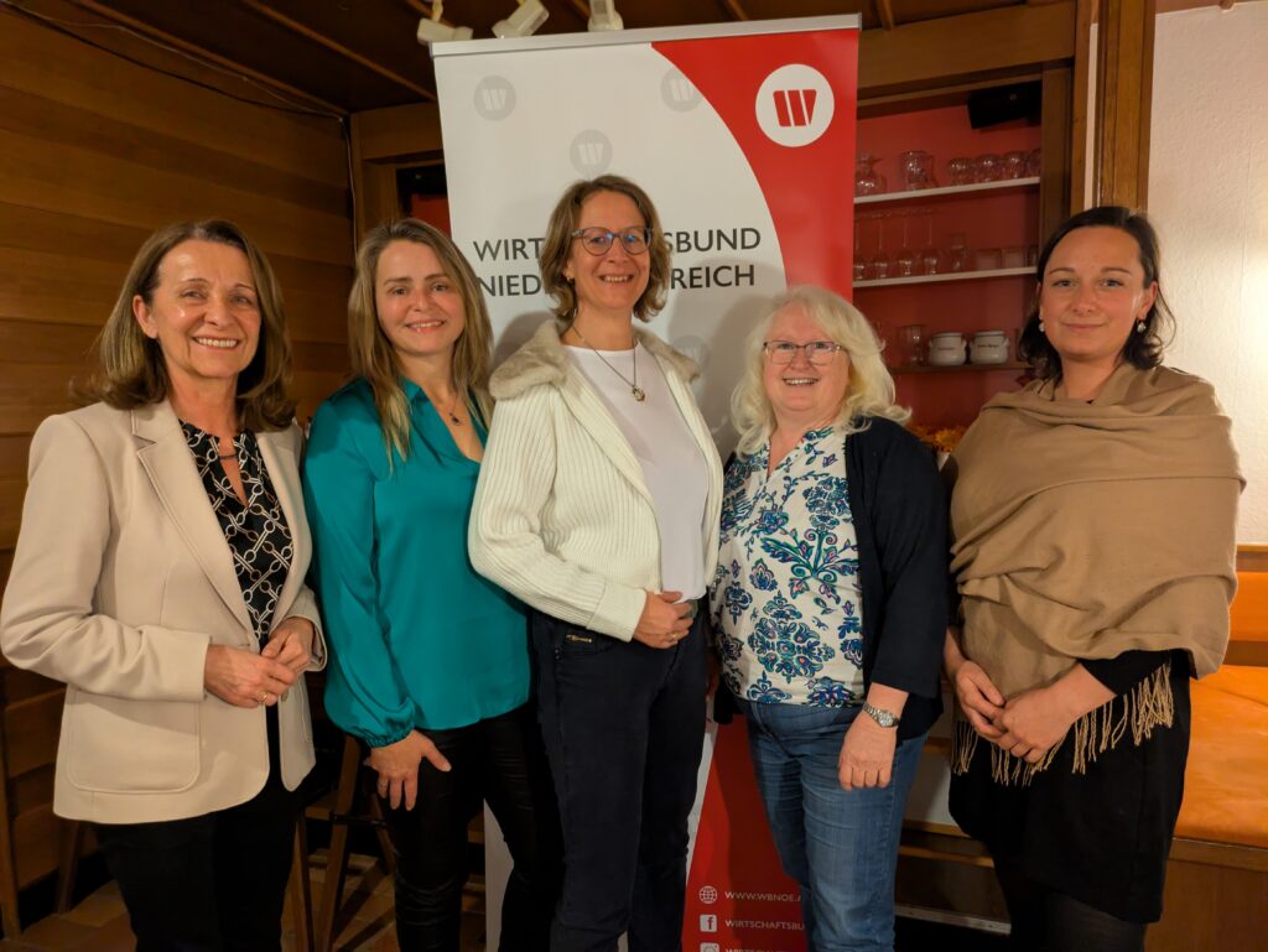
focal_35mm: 25
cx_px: 634
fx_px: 916
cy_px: 476
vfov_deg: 54.9
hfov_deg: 69.4
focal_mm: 5.43
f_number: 1.89
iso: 583
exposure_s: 1/25
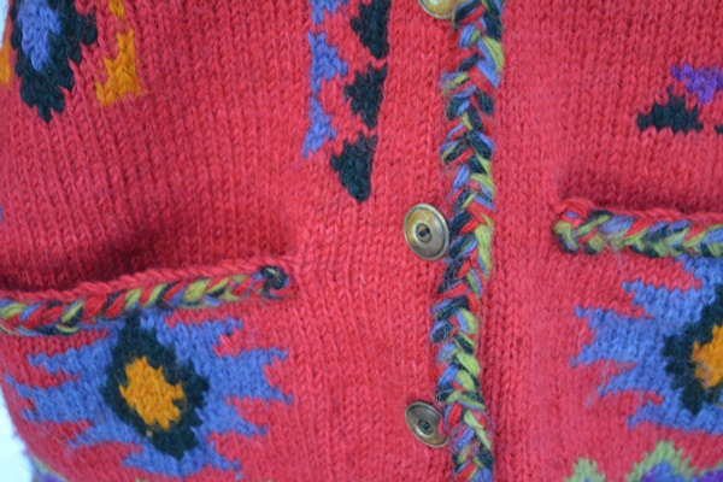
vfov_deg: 16.6
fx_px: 1657
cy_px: 241
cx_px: 362
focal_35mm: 82
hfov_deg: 24.6
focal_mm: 55
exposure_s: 1/50
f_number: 5.6
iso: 800
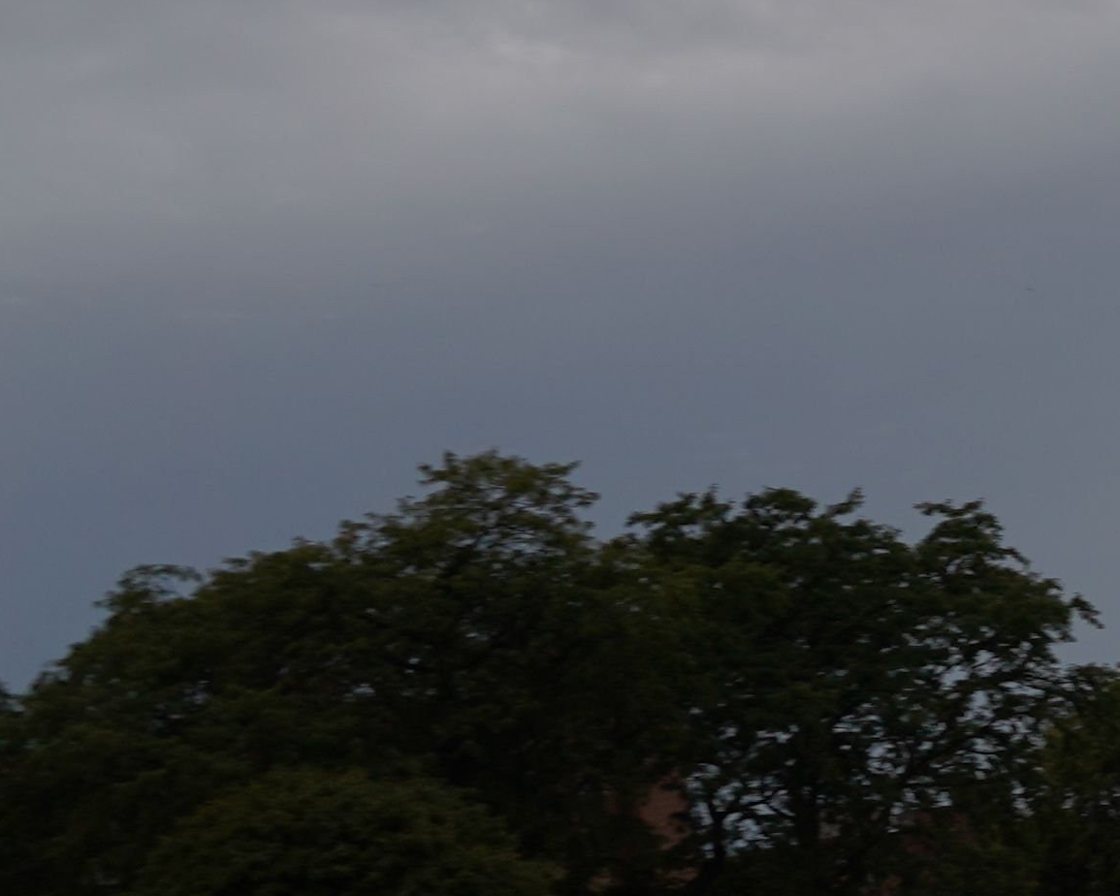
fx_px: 3878
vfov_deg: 13.2
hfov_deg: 12.8
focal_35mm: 117
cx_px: 2641
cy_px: 360
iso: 100
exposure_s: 1/640
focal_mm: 24
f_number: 8
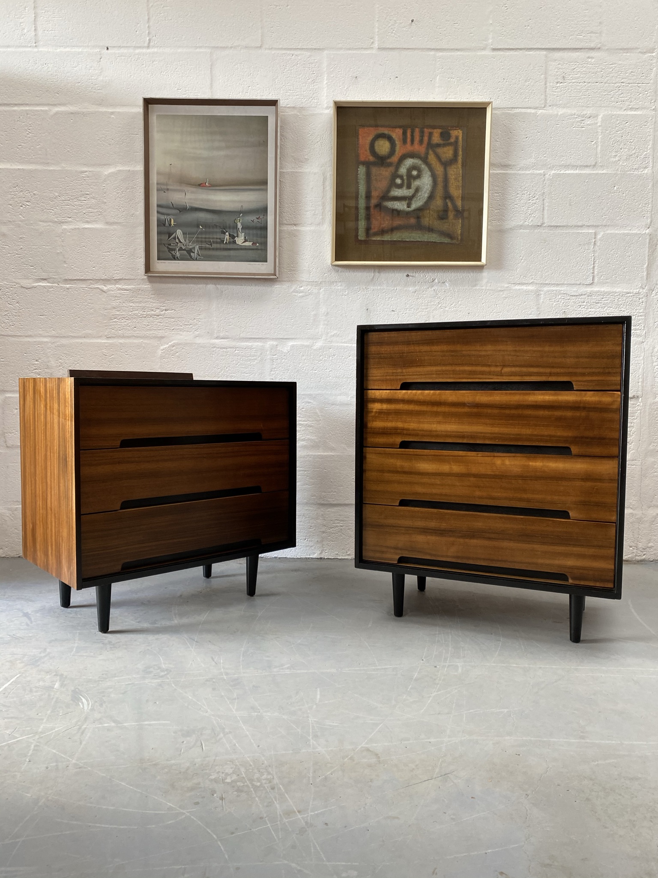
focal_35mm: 26
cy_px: 439
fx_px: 659
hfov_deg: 53.1
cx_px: 329
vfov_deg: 67.3
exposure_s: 1/121
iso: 100
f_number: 1.8
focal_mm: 4.25
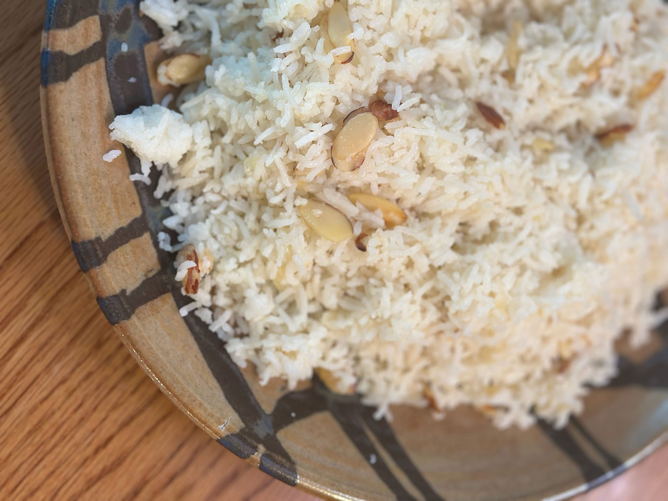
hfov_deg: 39.7
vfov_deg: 30.3
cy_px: 250
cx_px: 334
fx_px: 926
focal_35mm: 48
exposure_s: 1/60
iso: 160
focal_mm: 6.86
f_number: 1.78
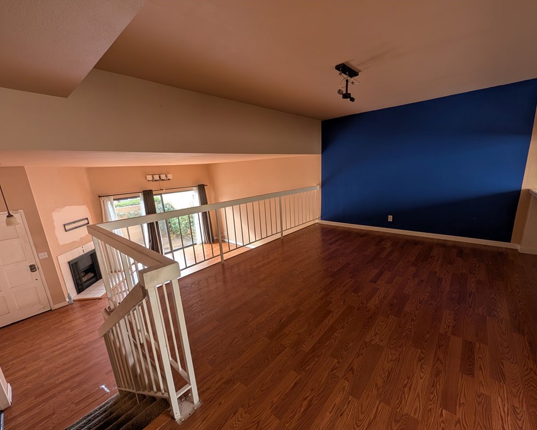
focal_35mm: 13
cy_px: 222
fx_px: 207
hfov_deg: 104.7
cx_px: 283
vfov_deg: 92.2
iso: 67
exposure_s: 1/83.6
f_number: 1.7
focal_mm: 2.02
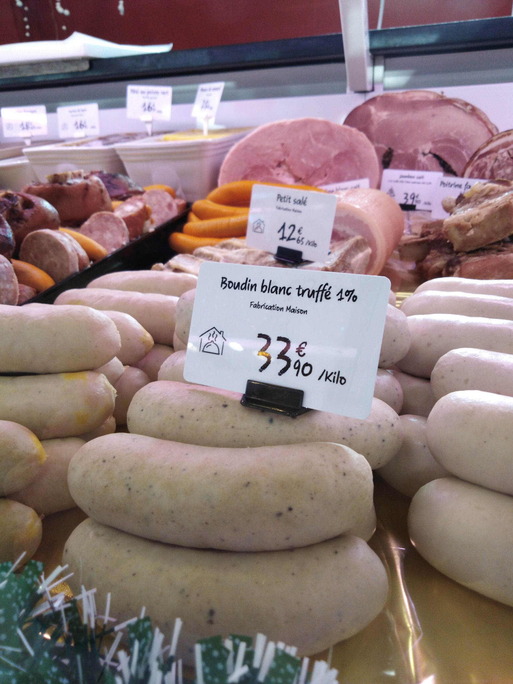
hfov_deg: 53.1
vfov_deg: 67.3
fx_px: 514
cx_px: 256
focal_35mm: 26
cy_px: 342
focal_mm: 3.46
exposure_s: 1/33.3
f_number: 2.2
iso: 258
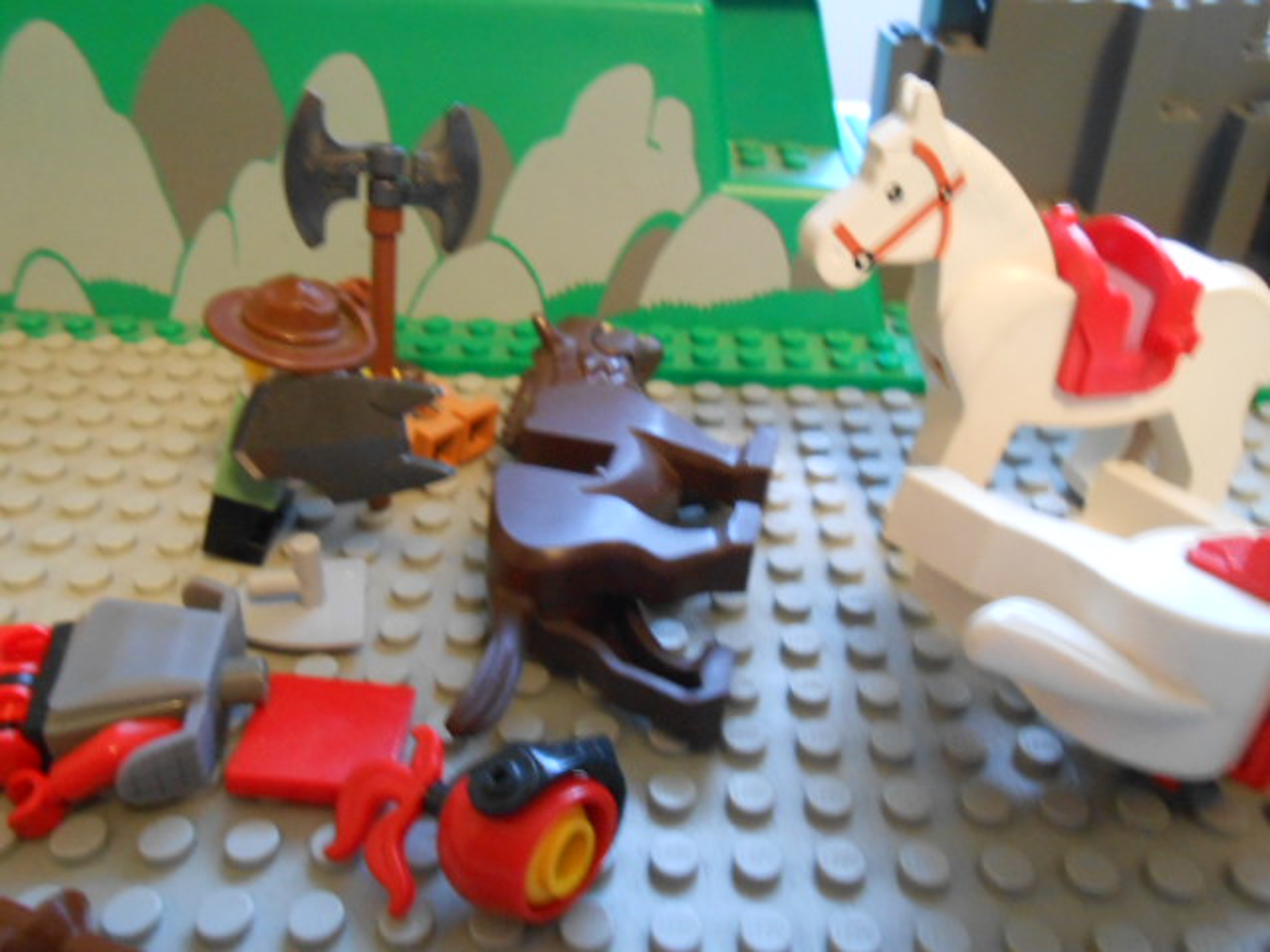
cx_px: 635
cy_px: 476
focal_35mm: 30
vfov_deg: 46.8
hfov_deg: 60.0
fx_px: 1101
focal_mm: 5.3
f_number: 3.8
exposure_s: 1/2.5
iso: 400
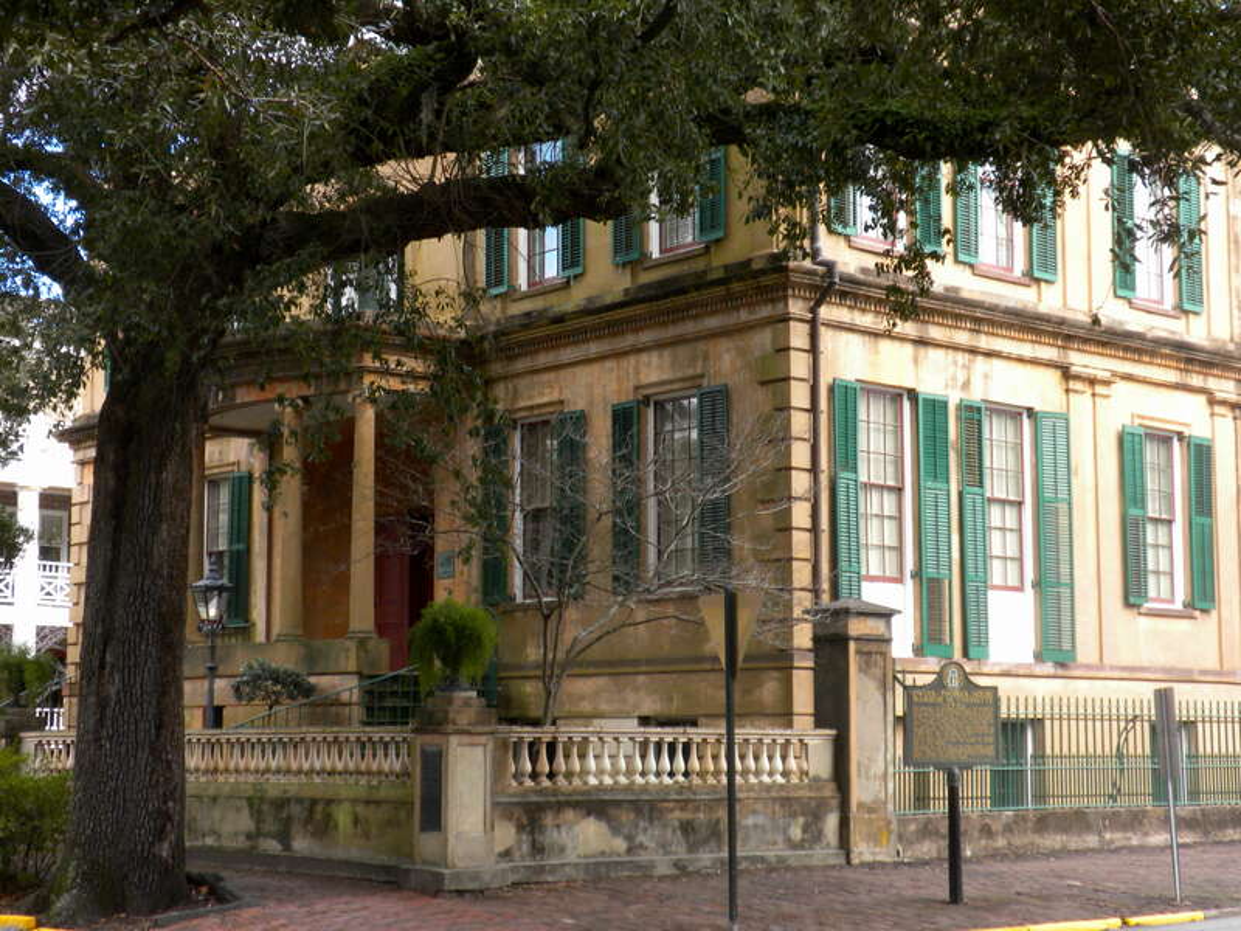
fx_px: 2151
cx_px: 620
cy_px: 466
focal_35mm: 60
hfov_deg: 32.2
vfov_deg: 24.4
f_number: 4.7
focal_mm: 10.7
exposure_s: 1/55.3
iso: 64
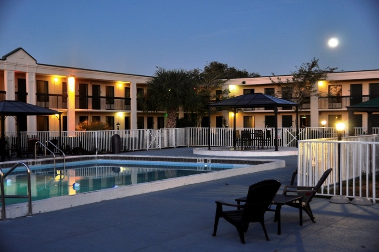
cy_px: 126
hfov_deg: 37.9
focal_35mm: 52
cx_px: 190
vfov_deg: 25.7
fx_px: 552
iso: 200
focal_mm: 35
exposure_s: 1/2.5
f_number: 5.6
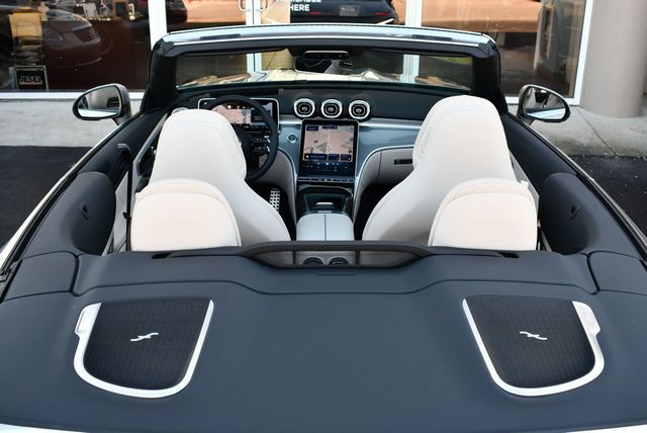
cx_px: 324
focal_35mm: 40
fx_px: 720
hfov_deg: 48.4
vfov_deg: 33.5
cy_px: 216
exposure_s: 1/250
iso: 400
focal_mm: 20
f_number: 4.5
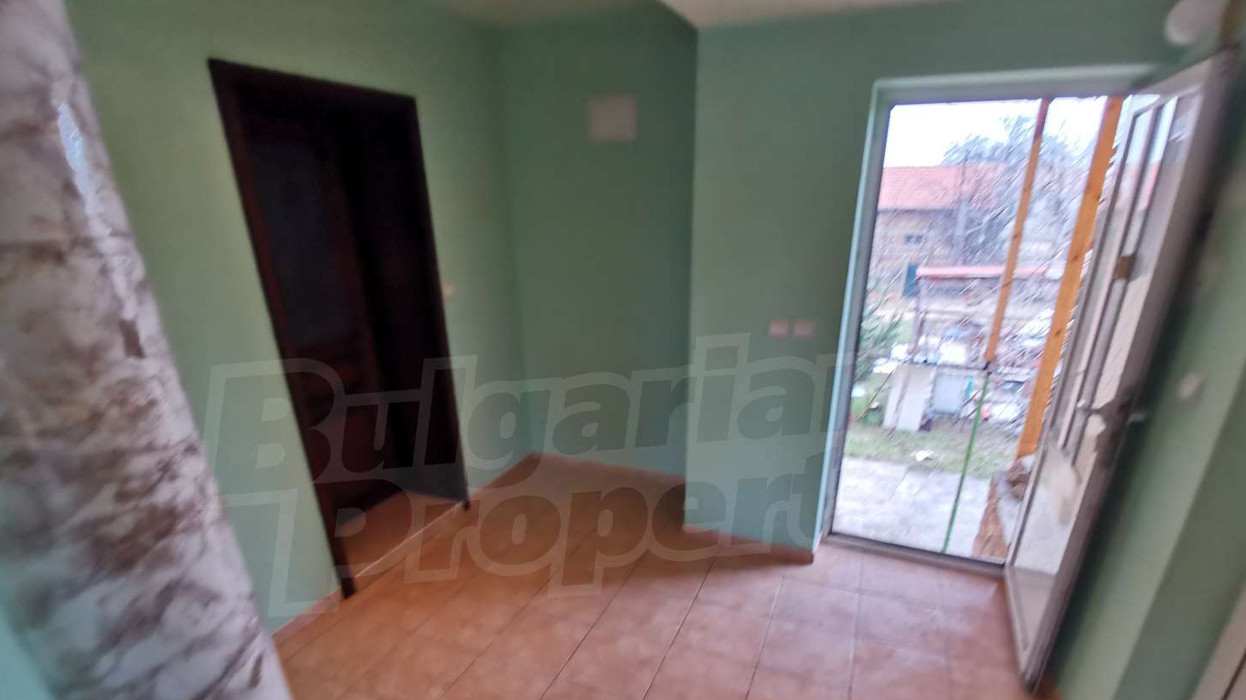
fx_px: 628
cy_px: 475
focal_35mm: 19
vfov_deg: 56.9
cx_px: 620
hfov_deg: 89.6
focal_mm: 2.23
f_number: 2.2
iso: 160
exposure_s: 1/50
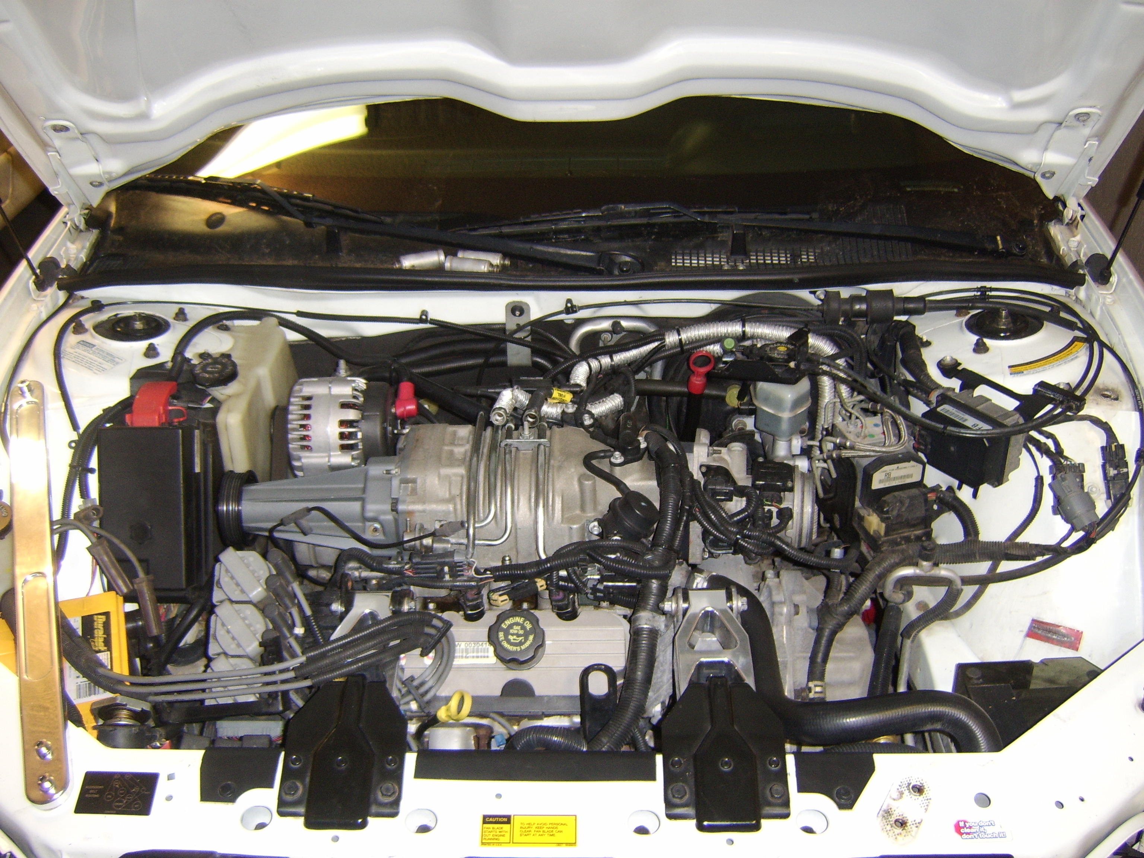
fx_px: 1024
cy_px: 429
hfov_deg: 58.4
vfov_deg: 45.4
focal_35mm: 31
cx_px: 572
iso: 141
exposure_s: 1/30
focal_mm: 8.13
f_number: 2.7
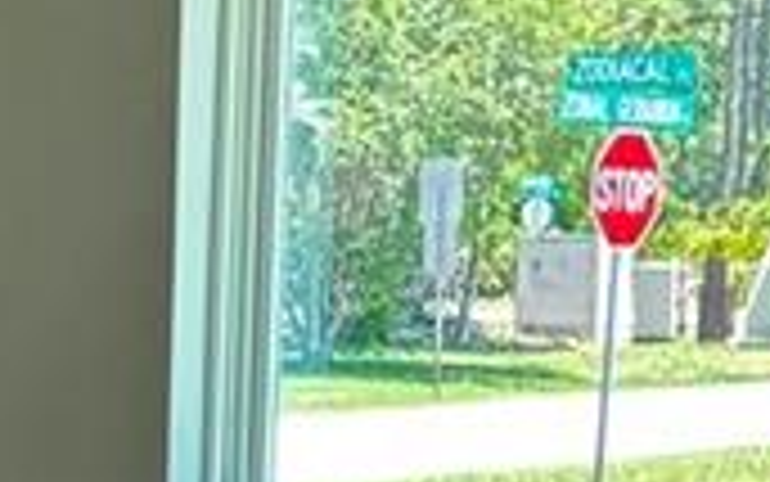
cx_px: -234
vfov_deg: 6.7
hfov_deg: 10.6
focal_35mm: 193
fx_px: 4051
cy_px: 752
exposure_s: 1/120
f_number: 1.5
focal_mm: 5.7
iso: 40
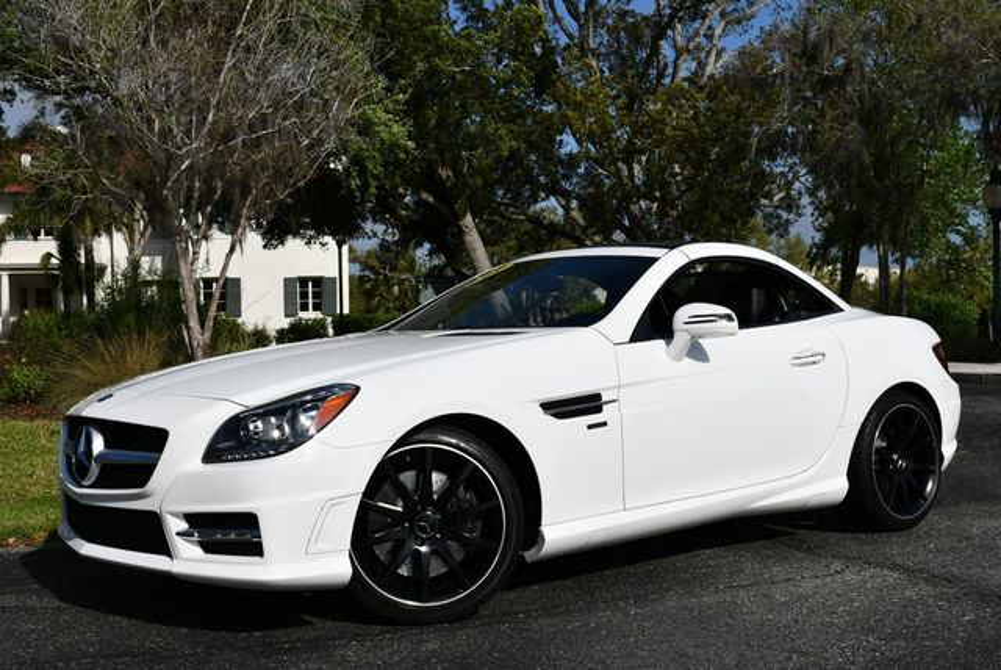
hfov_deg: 44.5
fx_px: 1225
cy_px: 335
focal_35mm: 44
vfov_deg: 30.6
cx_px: 500
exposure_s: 1/400
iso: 100
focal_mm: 22
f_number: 10
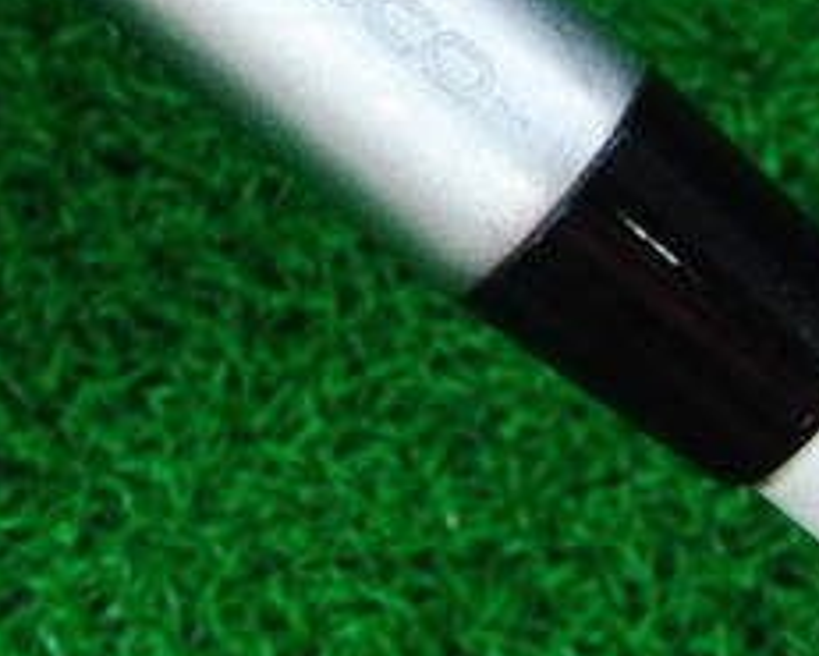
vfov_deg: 15.2
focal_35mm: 100
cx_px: 390
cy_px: 35
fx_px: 2425
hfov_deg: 19.2
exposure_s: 1/50
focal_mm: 6.42
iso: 400
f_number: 3.6
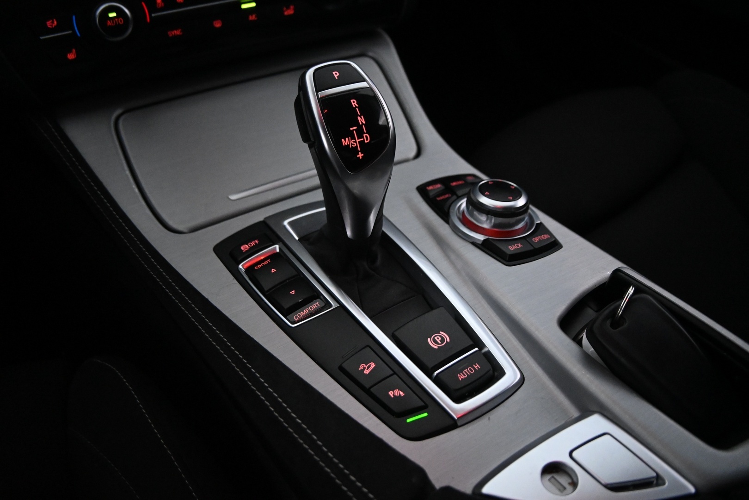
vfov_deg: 18.2
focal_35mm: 75
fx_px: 1560
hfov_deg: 27.0
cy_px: 250
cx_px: 374
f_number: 6.3
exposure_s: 1/160
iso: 5000
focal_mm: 50
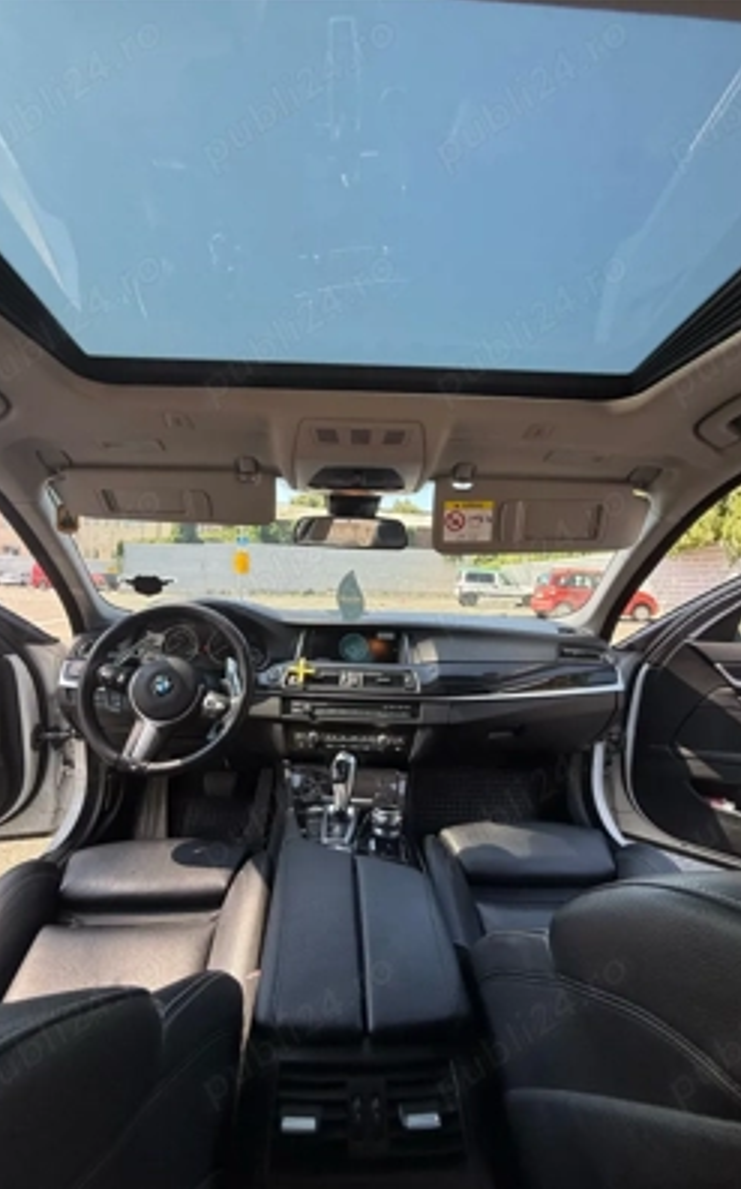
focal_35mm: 15
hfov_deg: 74.7
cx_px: 357
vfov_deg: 101.5
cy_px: 598
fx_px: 485
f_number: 2.2
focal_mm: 2.22
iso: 64
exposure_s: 1/225
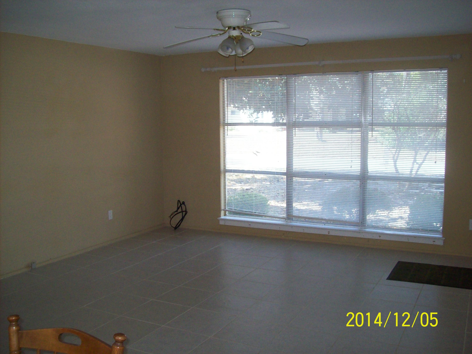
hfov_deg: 51.4
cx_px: 236
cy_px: 177
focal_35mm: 36
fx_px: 491
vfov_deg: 39.6
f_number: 2.7
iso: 200
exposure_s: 1/64
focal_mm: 6
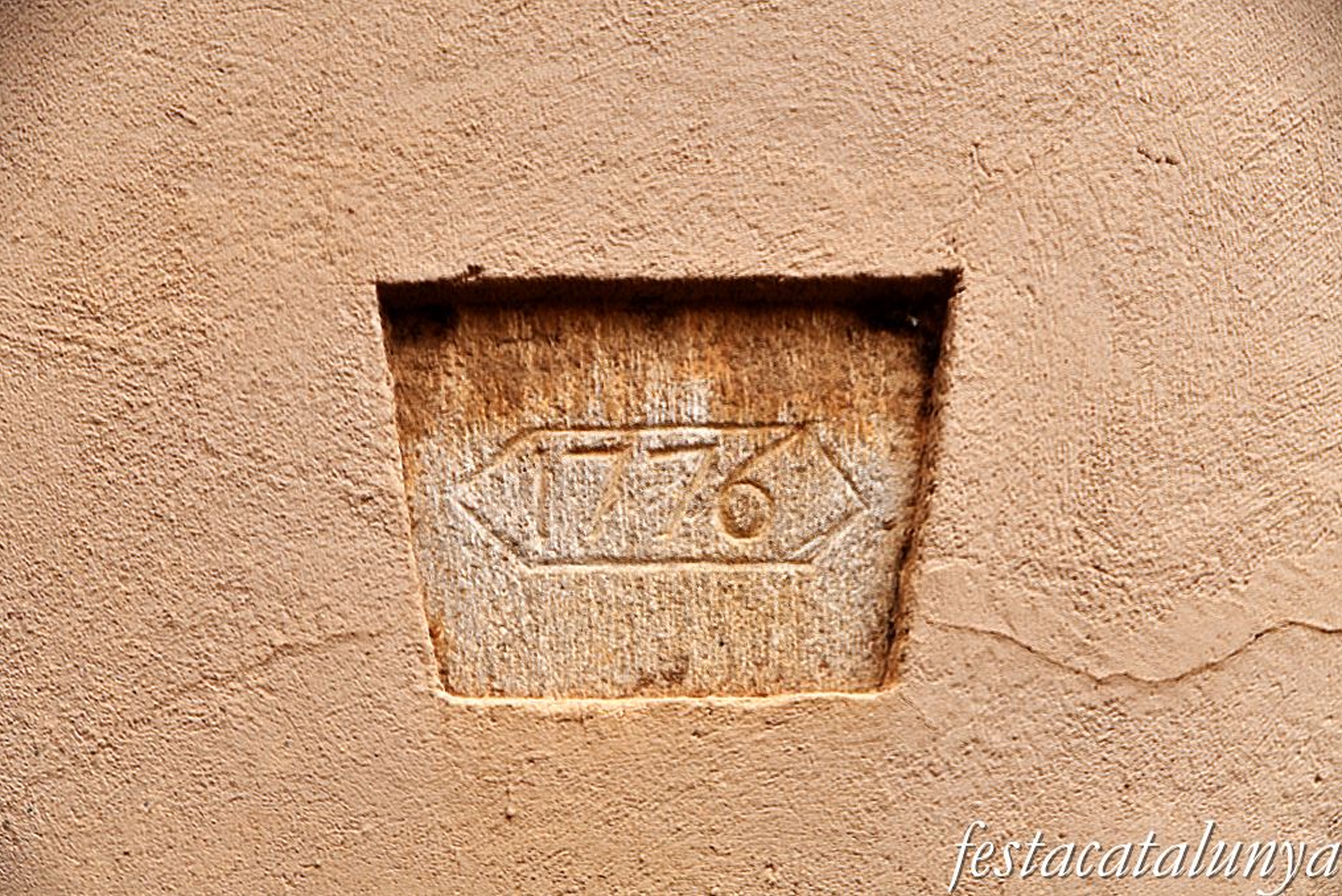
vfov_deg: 9.9
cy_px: 449
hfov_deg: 14.8
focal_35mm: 139
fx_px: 5183
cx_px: 672
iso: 100
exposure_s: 1/200
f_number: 7.1
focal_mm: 92
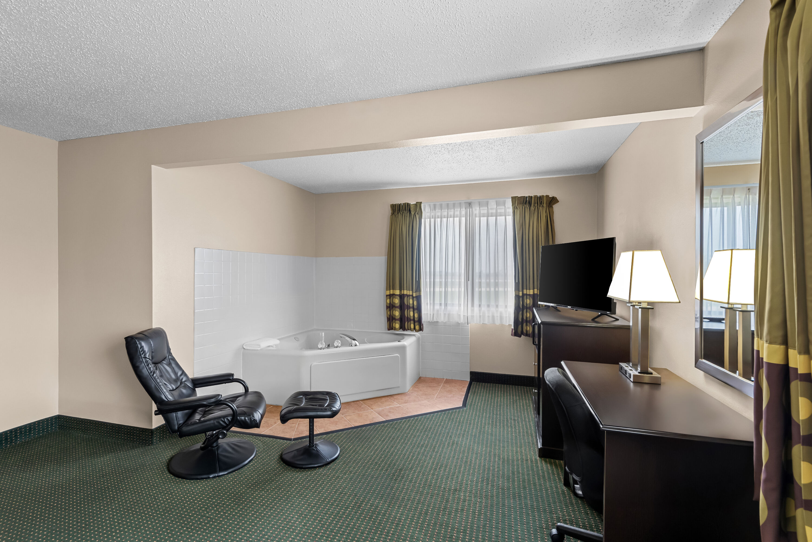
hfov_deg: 96.7
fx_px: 361
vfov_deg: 73.8
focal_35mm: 16
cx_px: 406
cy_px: 271
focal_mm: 16
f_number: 9
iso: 200
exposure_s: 1/2
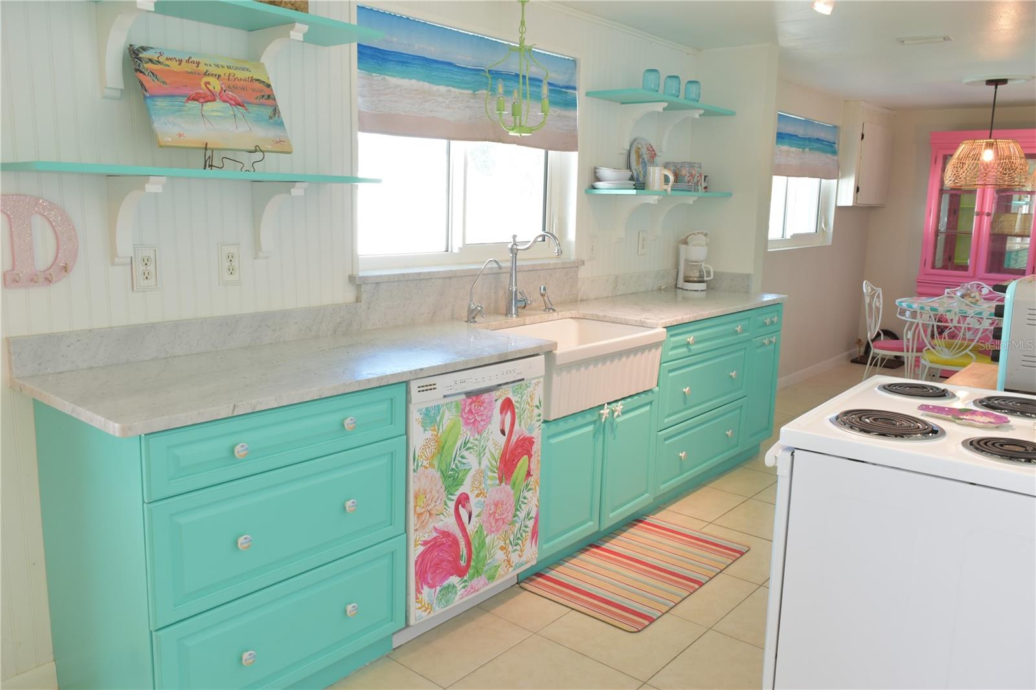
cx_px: 518
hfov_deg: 67.4
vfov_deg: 47.9
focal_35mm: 27
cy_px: 345
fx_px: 777
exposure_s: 1/15
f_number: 7.1
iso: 400
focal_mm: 18
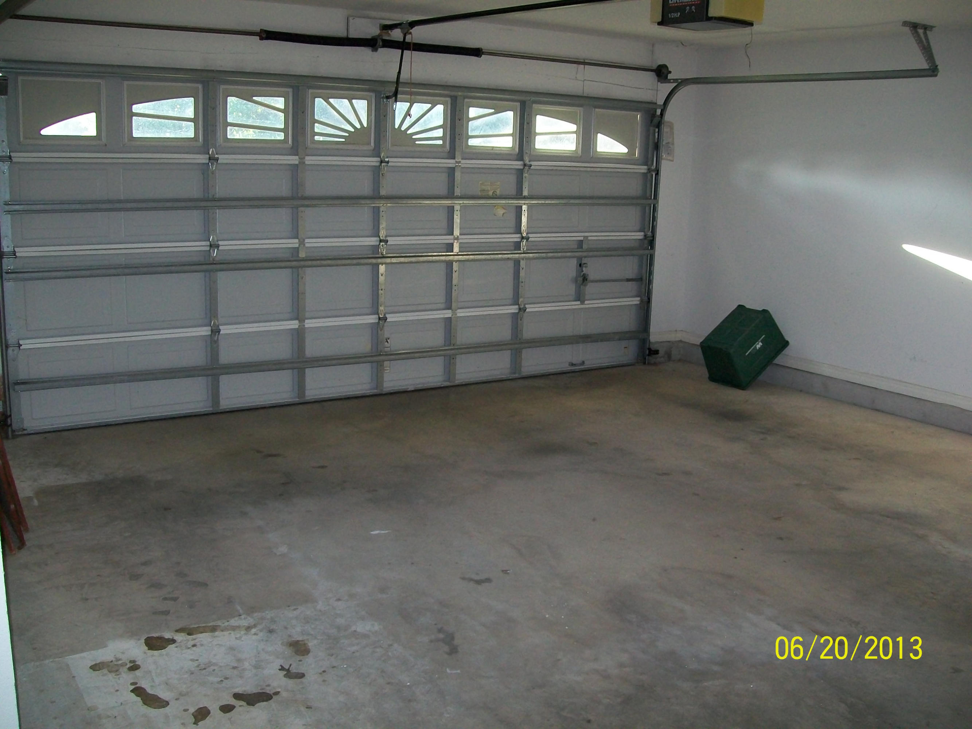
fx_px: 955
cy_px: 364
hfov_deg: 54.0
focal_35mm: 34
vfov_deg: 41.8
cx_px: 486
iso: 160
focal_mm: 6.1
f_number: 2.7
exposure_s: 1/60
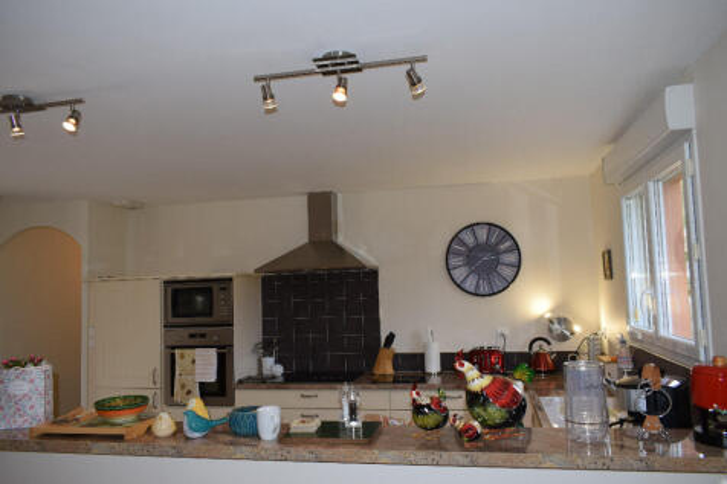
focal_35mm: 27
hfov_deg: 67.4
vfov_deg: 47.9
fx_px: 545
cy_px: 242
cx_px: 364
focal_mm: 18
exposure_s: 1/125
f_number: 5.6
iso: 360
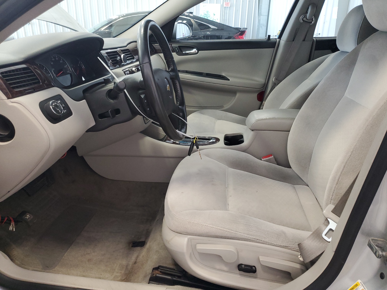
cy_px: 145
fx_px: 291
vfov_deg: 53.1
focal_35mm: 26
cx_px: 194
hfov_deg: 67.3
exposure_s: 1/60.2
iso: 136
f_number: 1.5
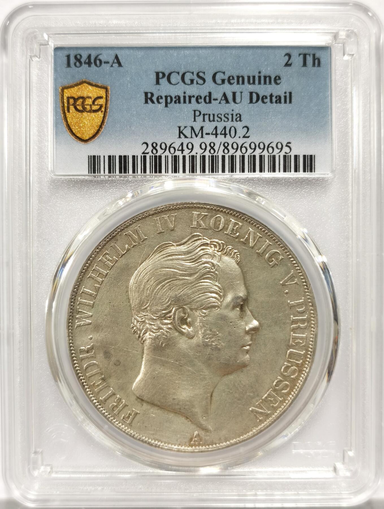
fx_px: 795
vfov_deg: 35.5
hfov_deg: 27.1
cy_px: 254
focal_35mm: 54
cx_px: 192
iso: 125
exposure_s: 1/100
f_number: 16
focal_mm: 5.56
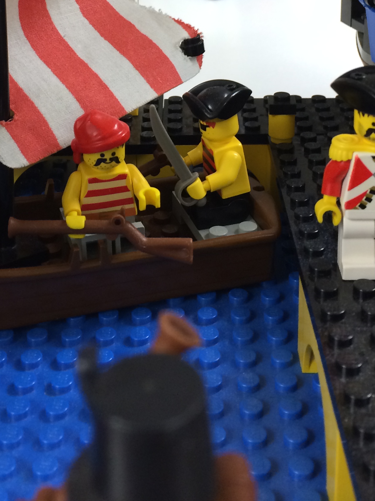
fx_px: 852
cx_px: 165
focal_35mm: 59
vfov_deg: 30.7
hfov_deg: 24.8
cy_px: 16
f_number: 2.2
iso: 100
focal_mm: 4.12
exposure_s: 1/30
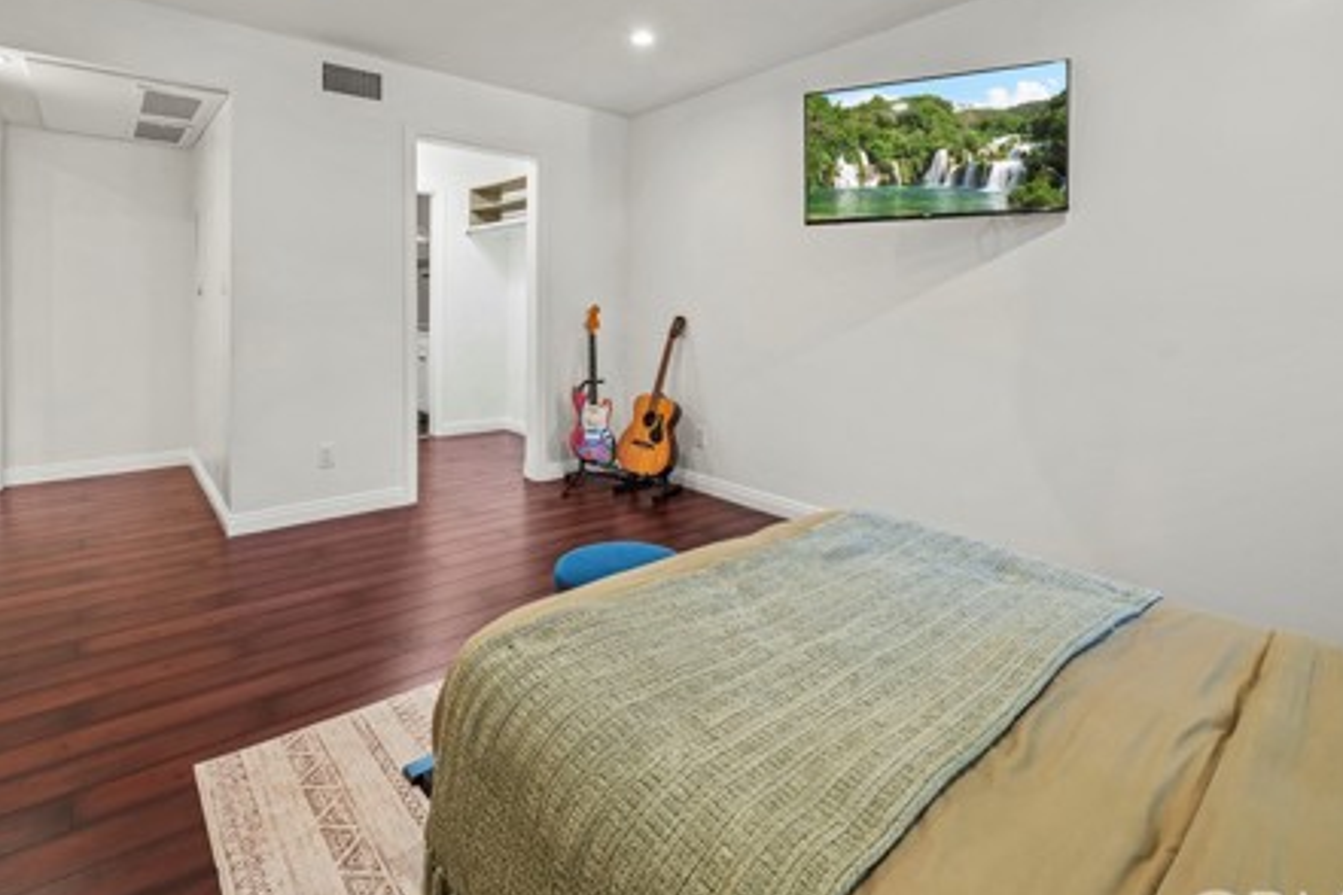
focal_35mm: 29
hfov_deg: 63.6
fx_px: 1082
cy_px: 312
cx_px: 627
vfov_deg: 44.4
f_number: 8
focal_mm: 20
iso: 320
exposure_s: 1/1.67
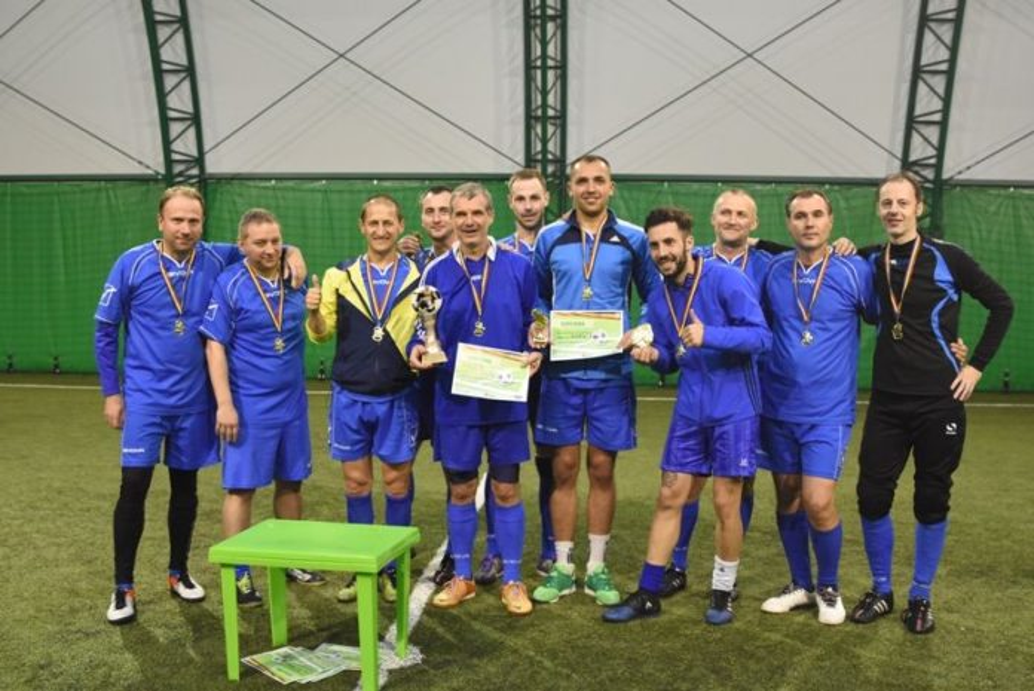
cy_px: 346
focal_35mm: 36
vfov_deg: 36.9
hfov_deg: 53.1
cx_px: 517
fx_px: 1035
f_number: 3.2
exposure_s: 1/160
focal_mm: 24
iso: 2500
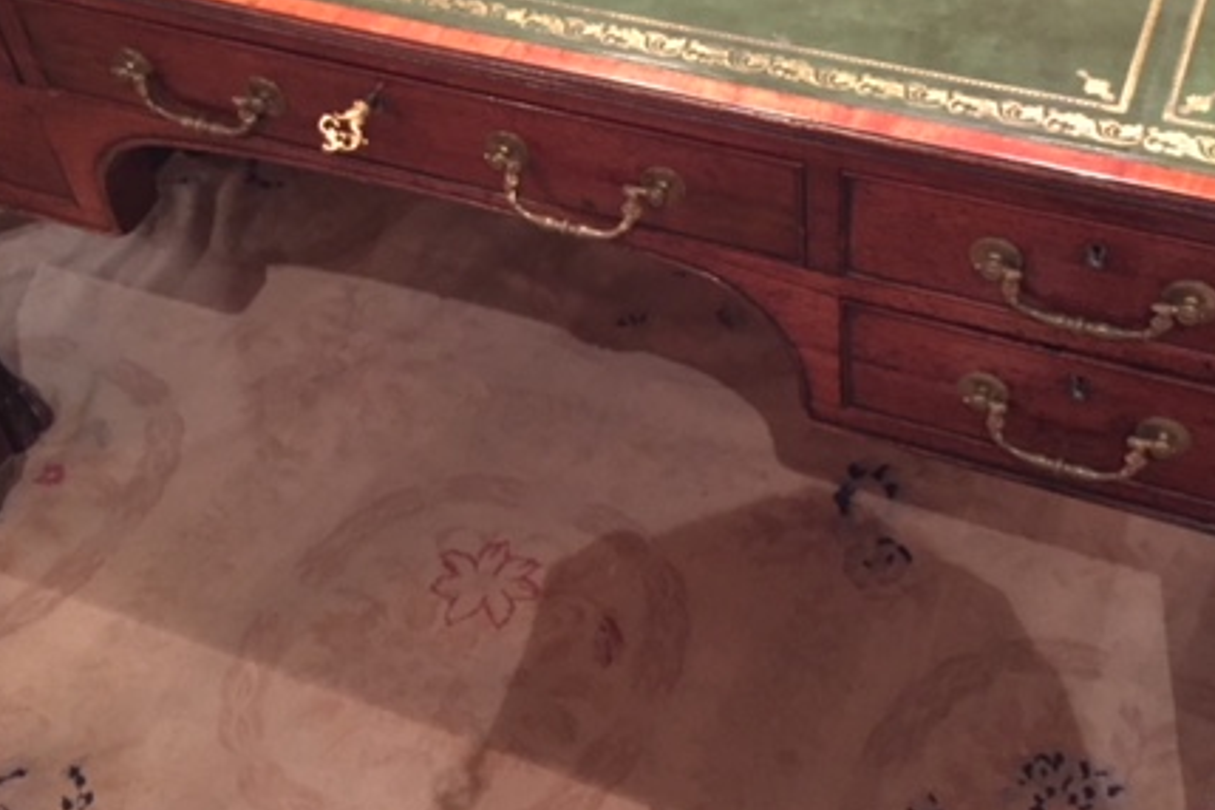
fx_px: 1519
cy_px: 190
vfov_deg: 29.3
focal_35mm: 45
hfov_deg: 43.5
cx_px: 685
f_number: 2.2
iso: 640
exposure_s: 1/15
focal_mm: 4.15
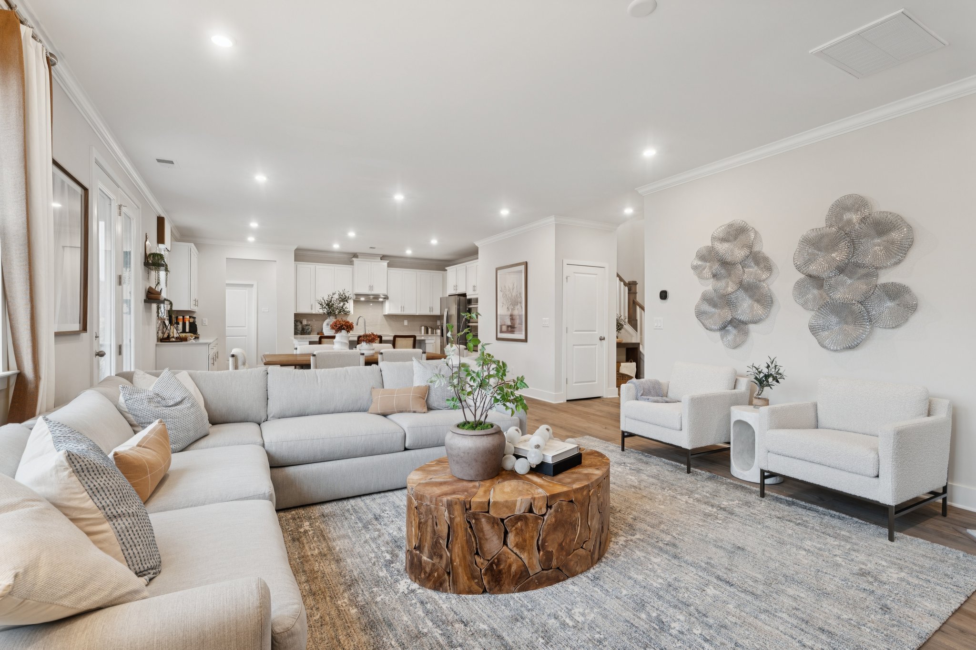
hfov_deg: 96.7
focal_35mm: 16
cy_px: 325
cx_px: 488
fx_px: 434
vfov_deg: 73.7
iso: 400
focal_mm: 16
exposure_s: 1/5
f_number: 8
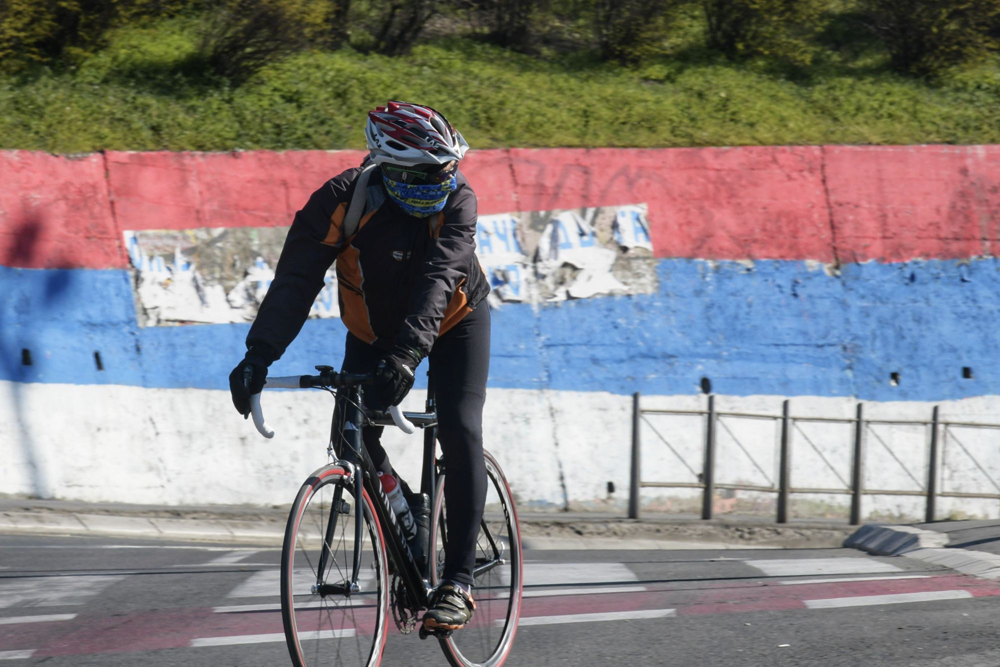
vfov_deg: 6.9
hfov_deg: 10.3
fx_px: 5555
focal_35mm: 200
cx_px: 500
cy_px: 334
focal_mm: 200
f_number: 16
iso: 320
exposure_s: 1/250
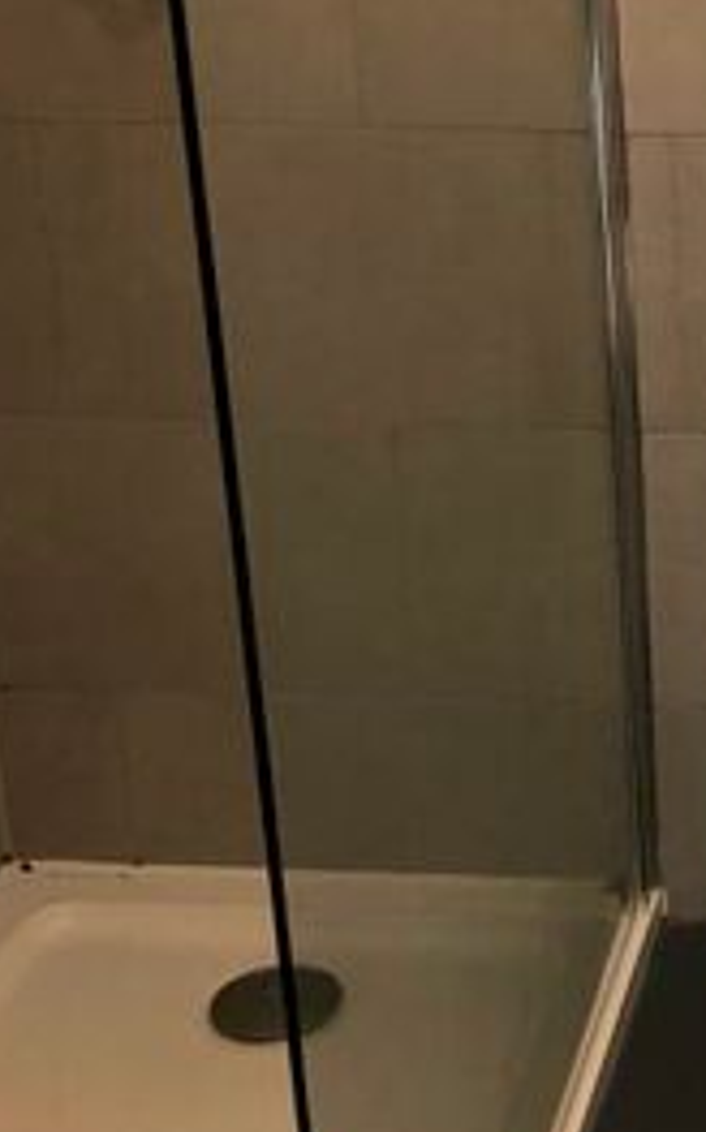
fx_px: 2436
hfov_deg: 15.5
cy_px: 398
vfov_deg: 26.1
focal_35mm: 79
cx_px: 969
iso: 64
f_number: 1.8
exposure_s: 1/17
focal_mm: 3.99
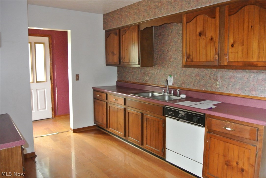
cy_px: 89
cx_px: 133
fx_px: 207
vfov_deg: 46.5
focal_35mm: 28
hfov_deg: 65.4
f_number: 3.5
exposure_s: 1/60
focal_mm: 10.7
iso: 1600
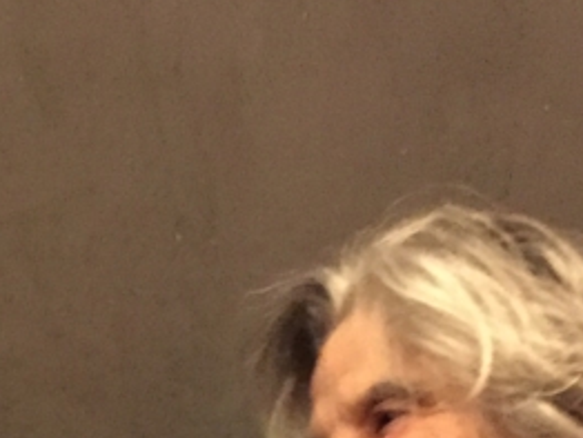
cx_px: -105
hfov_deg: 15.1
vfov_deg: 11.0
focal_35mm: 126
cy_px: 802
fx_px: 2124
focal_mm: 4.15
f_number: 2.2
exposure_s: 1/17
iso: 1000
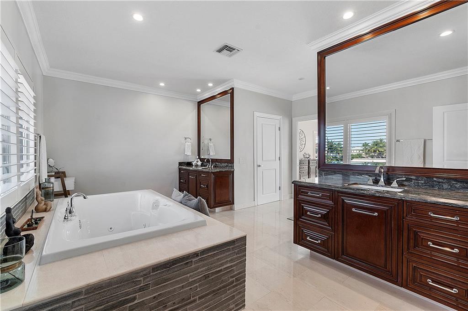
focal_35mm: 15
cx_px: 234
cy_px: 156
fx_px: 195
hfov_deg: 100.4
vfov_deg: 77.3
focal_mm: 10
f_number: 11
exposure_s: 1/10
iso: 160
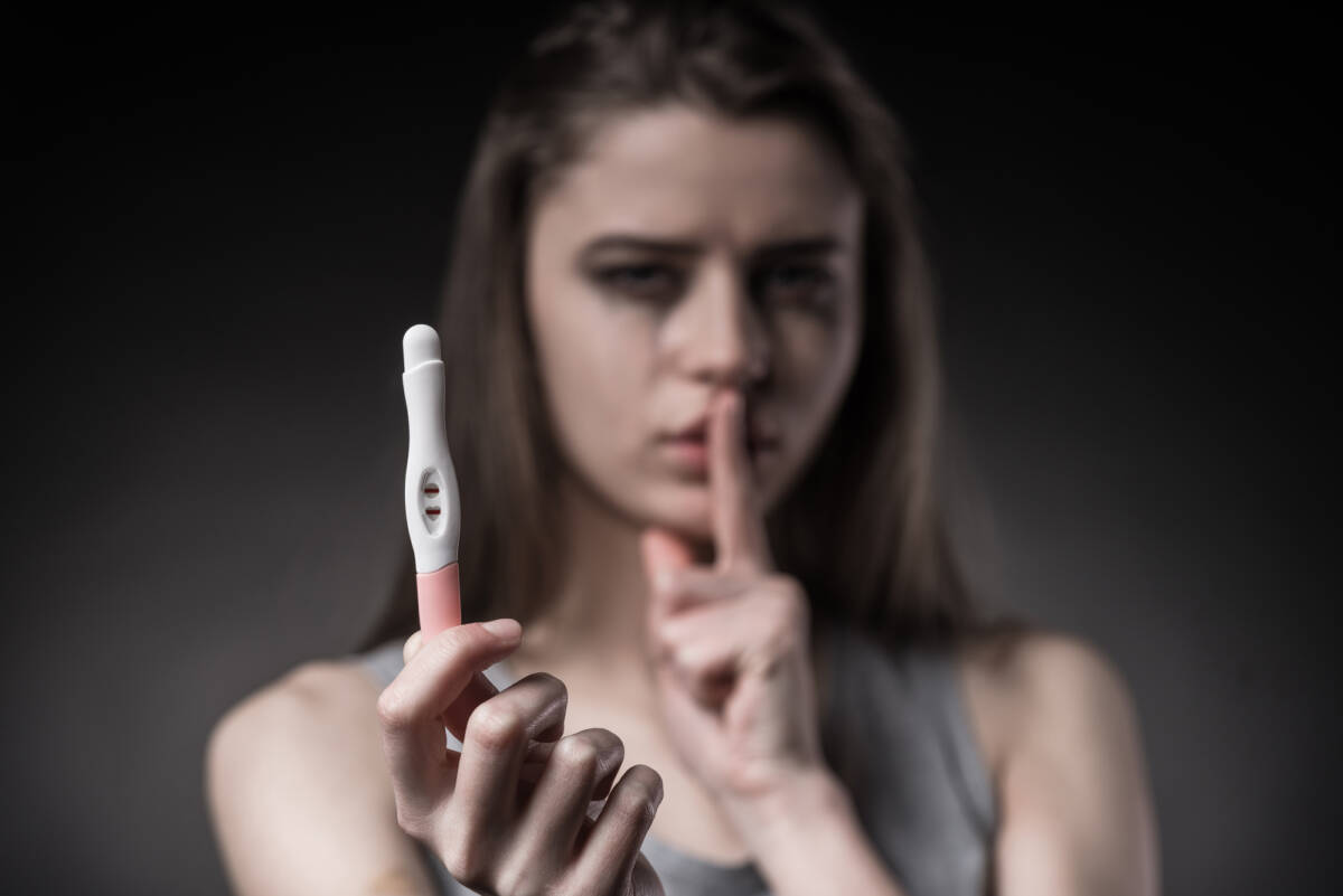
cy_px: 448
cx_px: 672
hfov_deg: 15.2
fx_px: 5038
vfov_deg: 10.2
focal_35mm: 135
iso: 200
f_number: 7.1
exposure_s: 1/320
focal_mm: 135
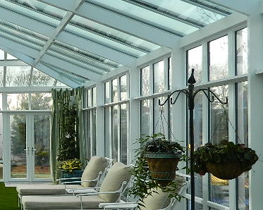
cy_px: 131
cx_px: -45
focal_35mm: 67
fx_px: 521
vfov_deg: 22.7
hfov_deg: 25.6
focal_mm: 4.5
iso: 80
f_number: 3.1
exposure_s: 1/125
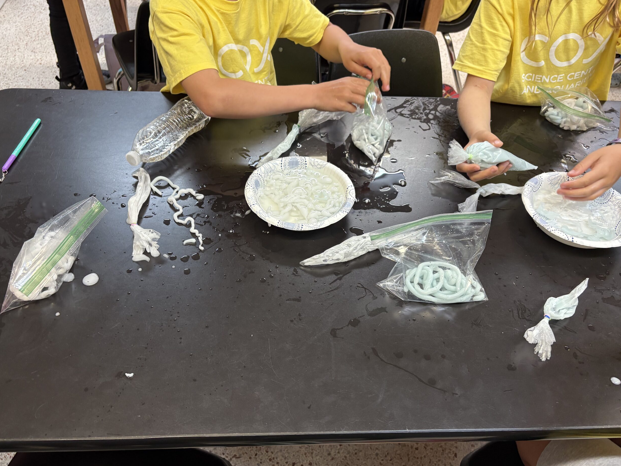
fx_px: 484
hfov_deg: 65.3
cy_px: 230
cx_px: 309
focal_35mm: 27
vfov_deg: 51.4
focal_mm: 5.96
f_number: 1.6
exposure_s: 1/60
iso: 160
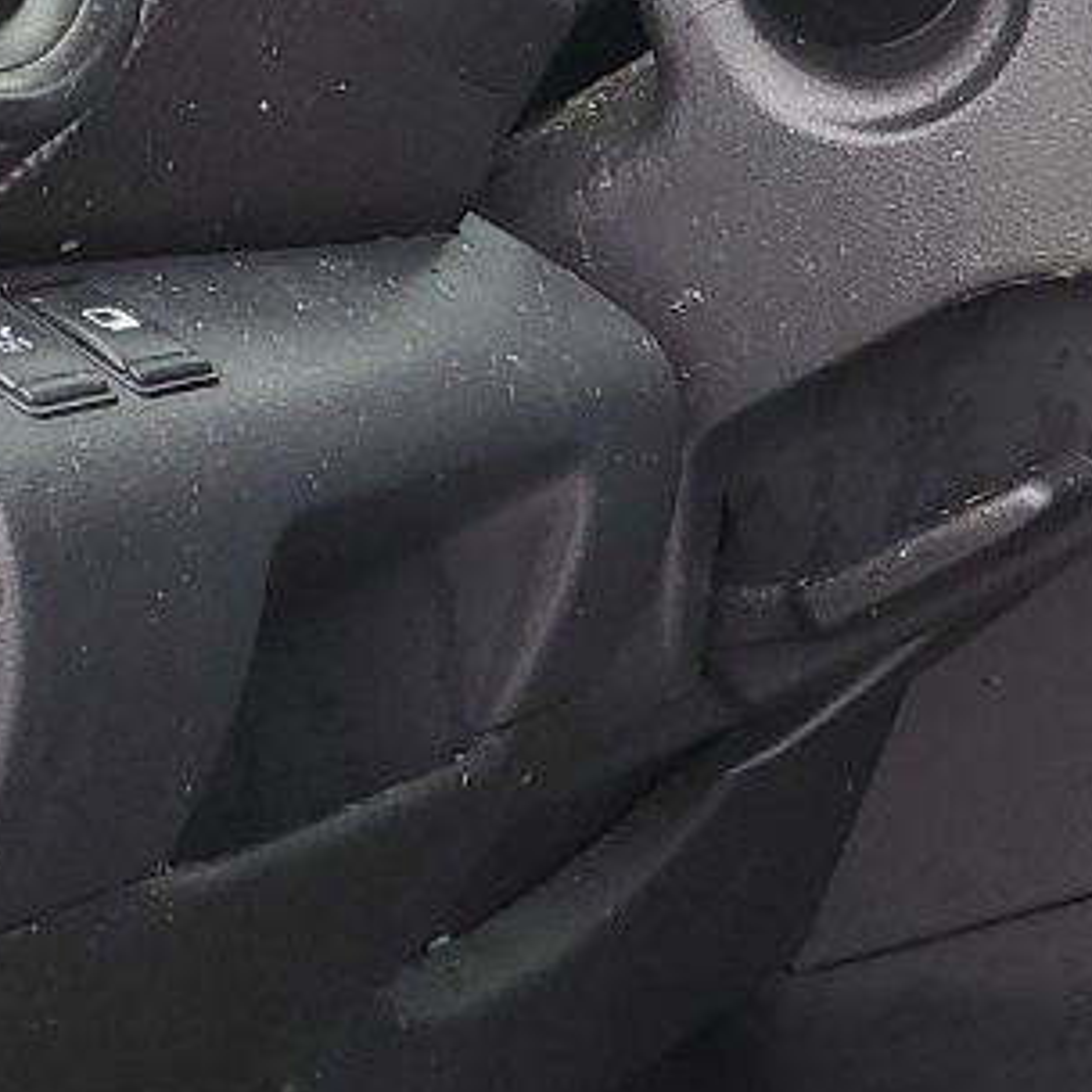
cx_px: 2184
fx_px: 4319
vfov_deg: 14.4
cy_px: 704
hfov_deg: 12.6
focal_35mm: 121
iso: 50
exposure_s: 1/244
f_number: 1.5
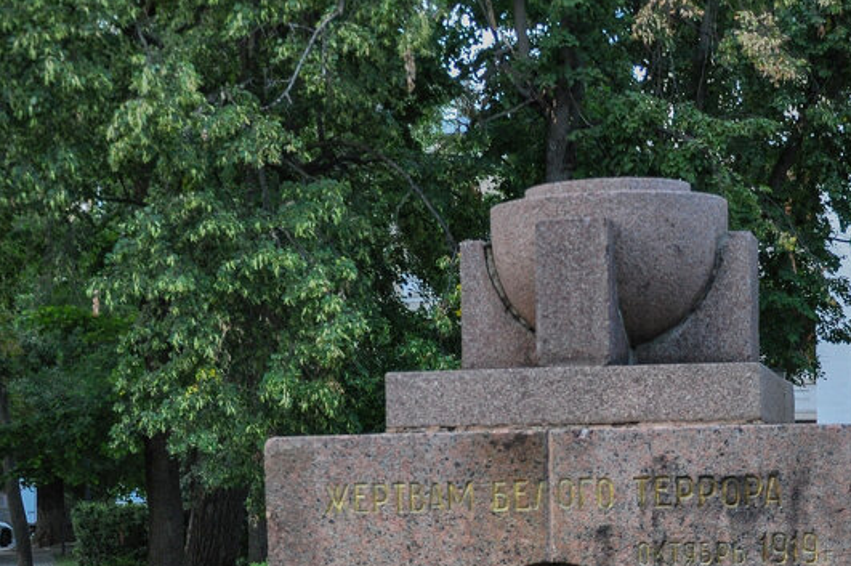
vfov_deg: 18.6
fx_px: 1680
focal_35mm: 71
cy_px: 572
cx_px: 603
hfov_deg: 28.1
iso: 800
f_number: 3.8
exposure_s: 1/50
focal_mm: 21
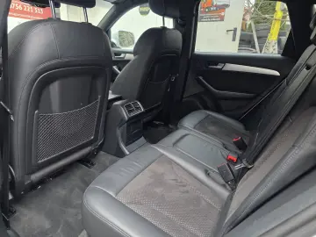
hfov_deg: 73.9
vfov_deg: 58.9
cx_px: 158
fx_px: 210
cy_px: 118
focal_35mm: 23
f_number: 1.7
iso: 640
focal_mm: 6.3
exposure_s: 1/100
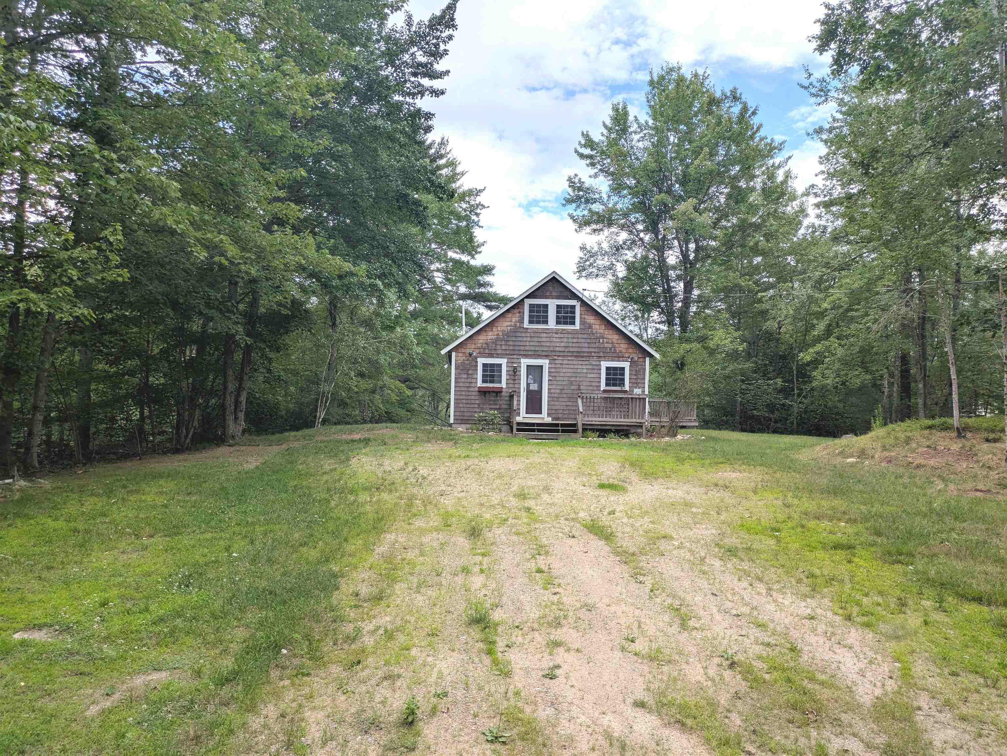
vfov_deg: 54.9
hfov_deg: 69.4
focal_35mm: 25
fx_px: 728
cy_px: 378
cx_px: 504
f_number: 1.89
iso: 46
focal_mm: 5.43
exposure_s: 1/867
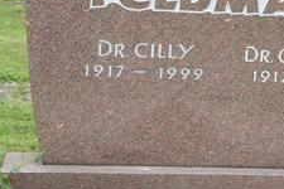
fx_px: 750
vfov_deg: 14.4
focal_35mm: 95
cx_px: 199
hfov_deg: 21.3
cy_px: 53
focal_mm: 31
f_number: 6.3
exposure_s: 1/100
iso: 200
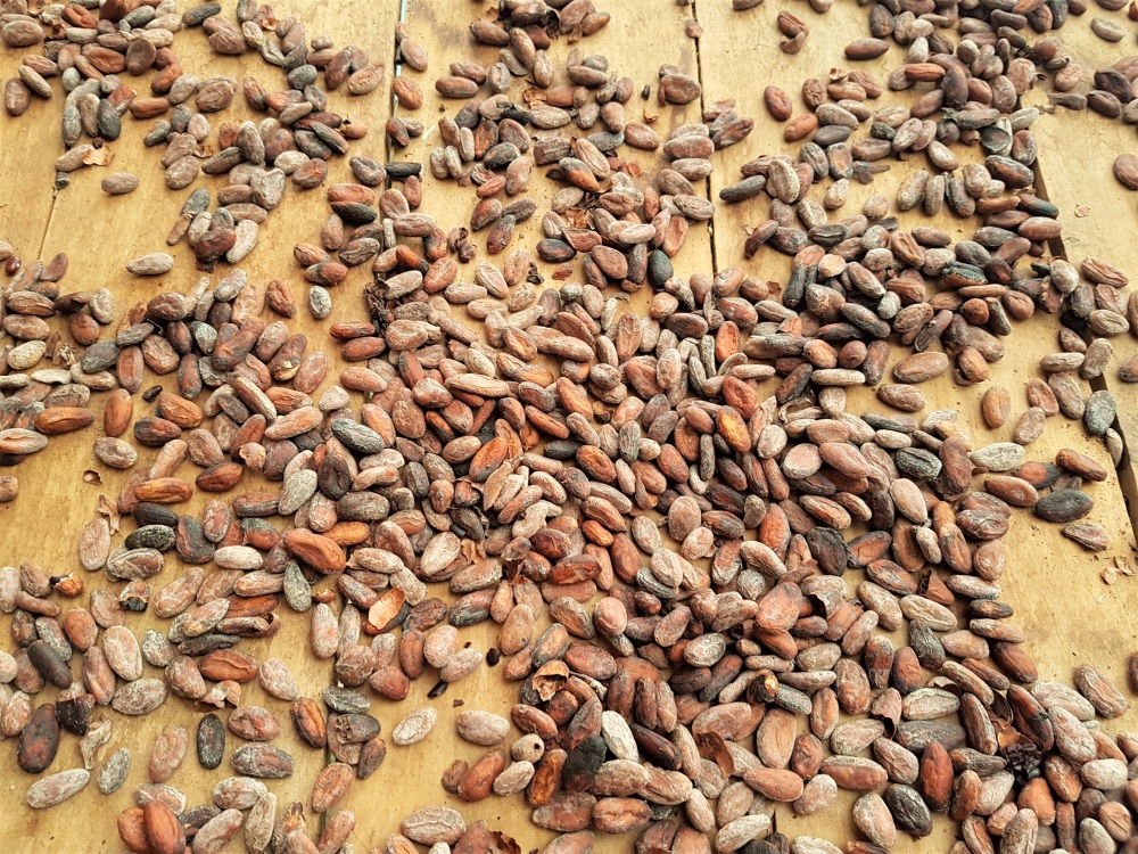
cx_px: 569
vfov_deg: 53.1
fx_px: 855
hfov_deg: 67.3
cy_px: 427
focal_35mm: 26
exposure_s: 1/50
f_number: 1.7
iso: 80
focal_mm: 4.2
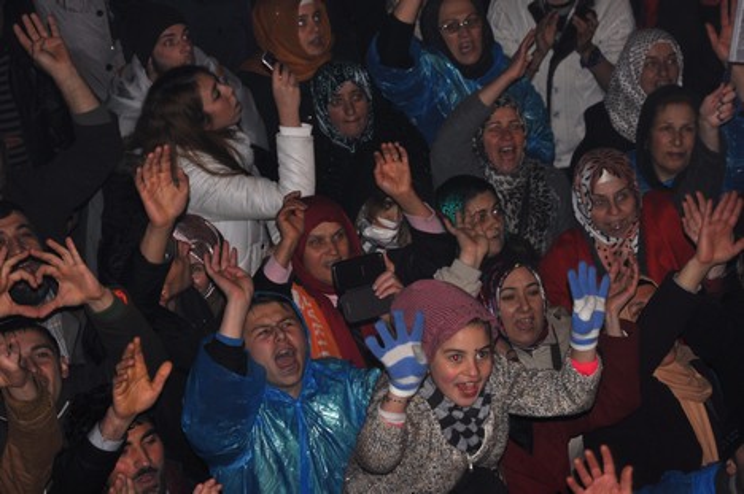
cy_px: 247
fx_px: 2106
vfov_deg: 13.4
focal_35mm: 102
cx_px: 372
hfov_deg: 20.0
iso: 200
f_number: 5.6
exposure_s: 1/60
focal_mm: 68
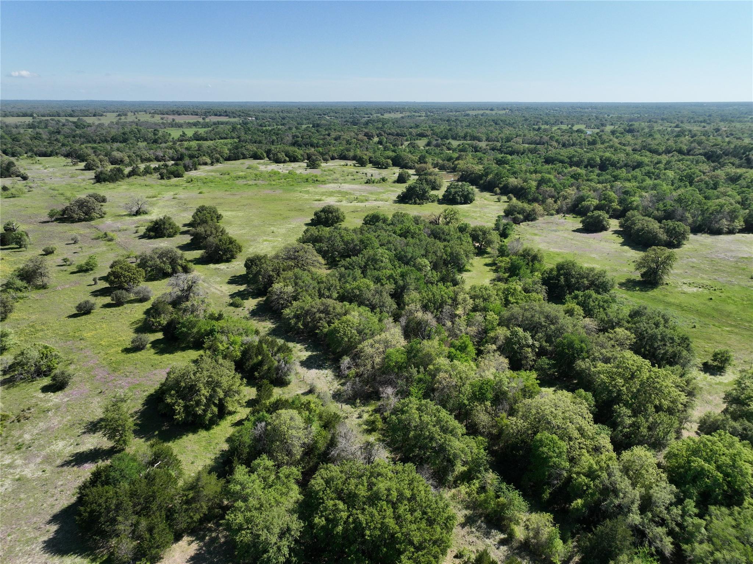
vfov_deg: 56.8
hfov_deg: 71.6
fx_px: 522
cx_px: 376
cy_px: 282
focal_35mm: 24
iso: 130
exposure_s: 1/2000
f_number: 2.8
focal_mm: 12.29
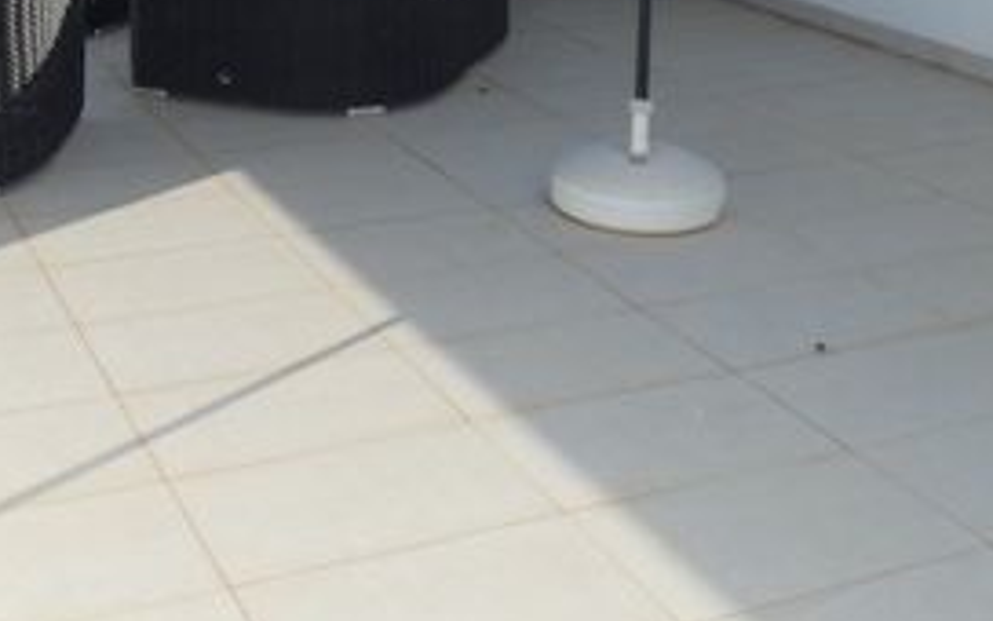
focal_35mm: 55
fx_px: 1488
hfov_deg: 36.2
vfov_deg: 22.5
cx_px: 272
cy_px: -29
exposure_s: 1/2000
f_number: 2.8
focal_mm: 3.6
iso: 80
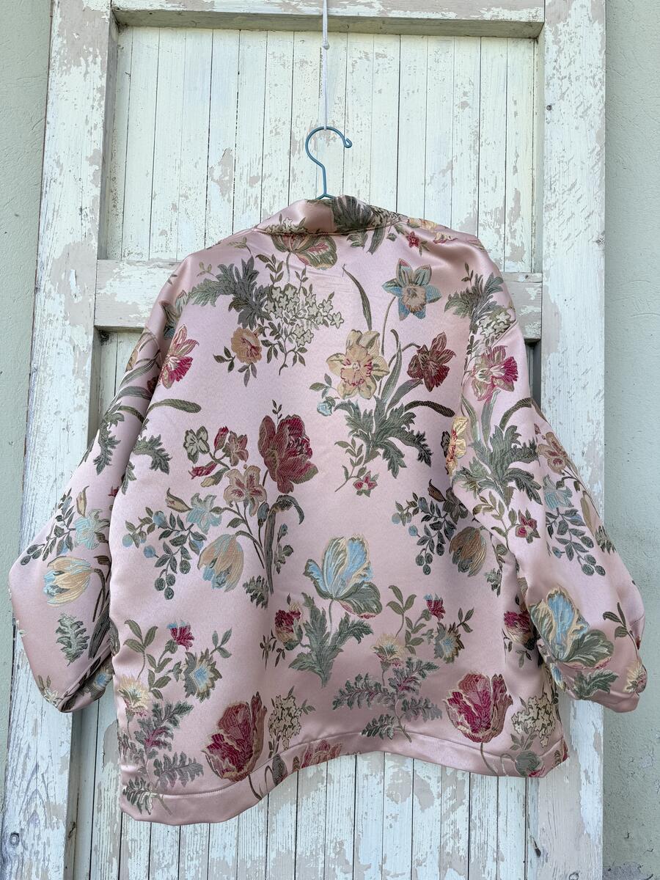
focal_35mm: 24
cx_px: 330
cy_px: 440
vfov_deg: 71.6
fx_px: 610
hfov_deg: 56.8
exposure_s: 1/484
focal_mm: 6.76
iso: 80
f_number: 1.78
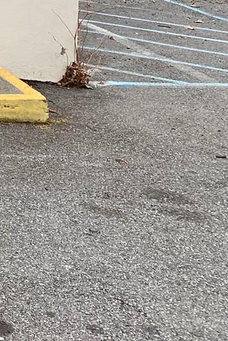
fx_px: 996
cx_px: -338
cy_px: -100
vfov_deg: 18.2
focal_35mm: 105
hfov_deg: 10.9
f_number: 1.8
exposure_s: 1/544
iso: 32
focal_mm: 4.25
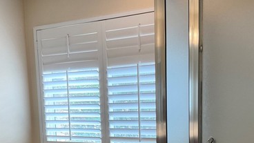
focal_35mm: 55
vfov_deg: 21.1
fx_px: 370
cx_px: 105
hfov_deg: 37.7
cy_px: 144
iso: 64
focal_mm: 3
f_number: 1.8
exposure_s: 1/120
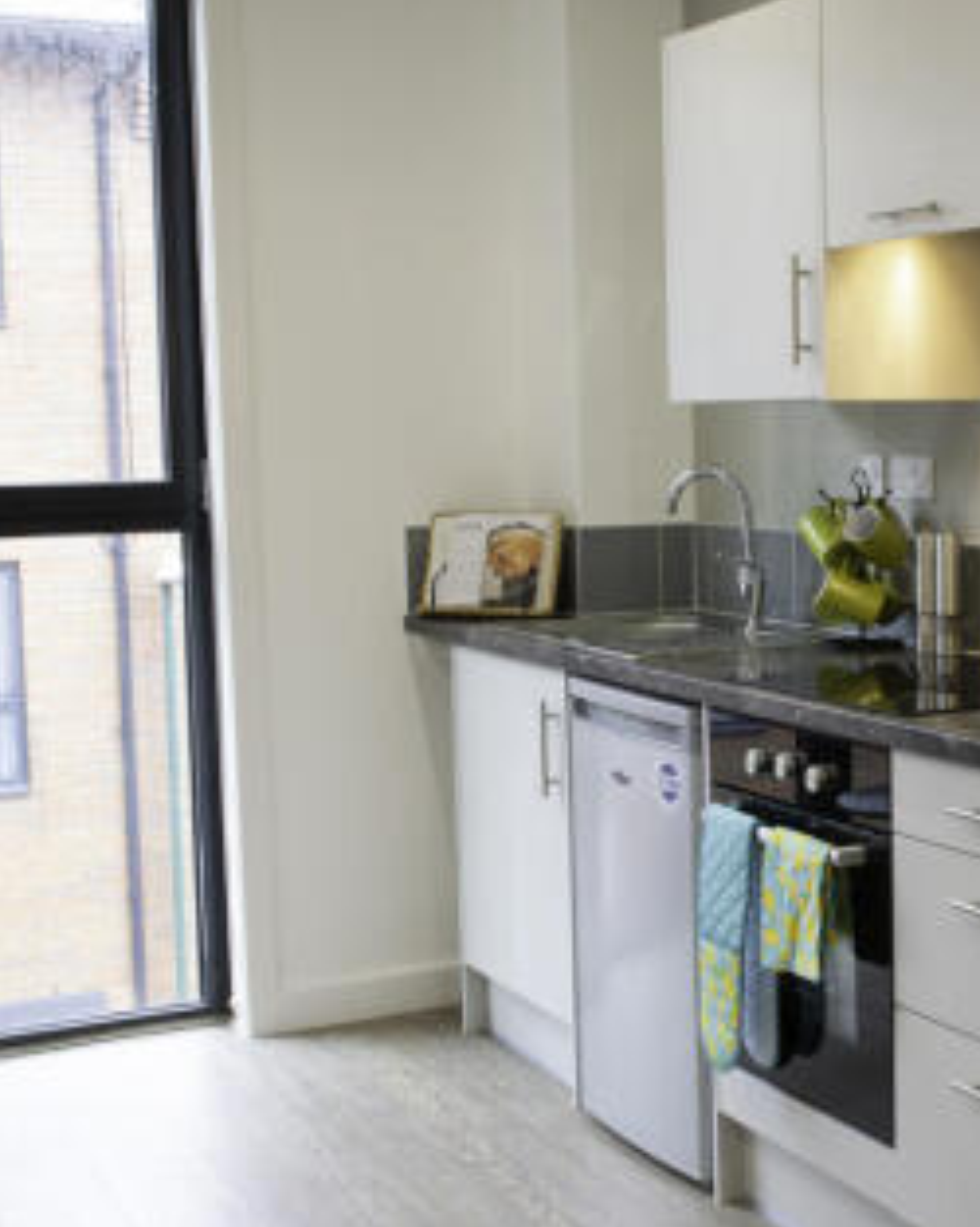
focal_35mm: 60
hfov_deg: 24.4
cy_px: 610
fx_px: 2177
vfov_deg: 31.5
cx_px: 929
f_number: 14
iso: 100
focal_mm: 28
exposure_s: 2
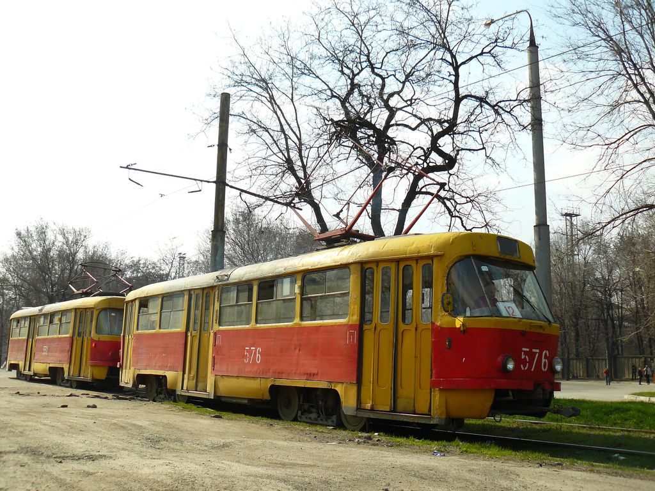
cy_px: 246
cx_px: 328
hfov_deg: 51.4
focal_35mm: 36
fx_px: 681
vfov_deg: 39.7
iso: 100
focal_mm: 6
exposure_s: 1/1000
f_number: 2.8
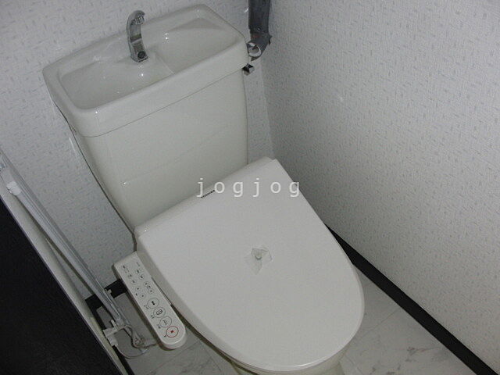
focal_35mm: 37
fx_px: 534
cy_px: 188
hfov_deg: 50.1
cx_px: 250
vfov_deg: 38.7
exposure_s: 1/40
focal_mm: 6.42
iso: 250
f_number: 3.6
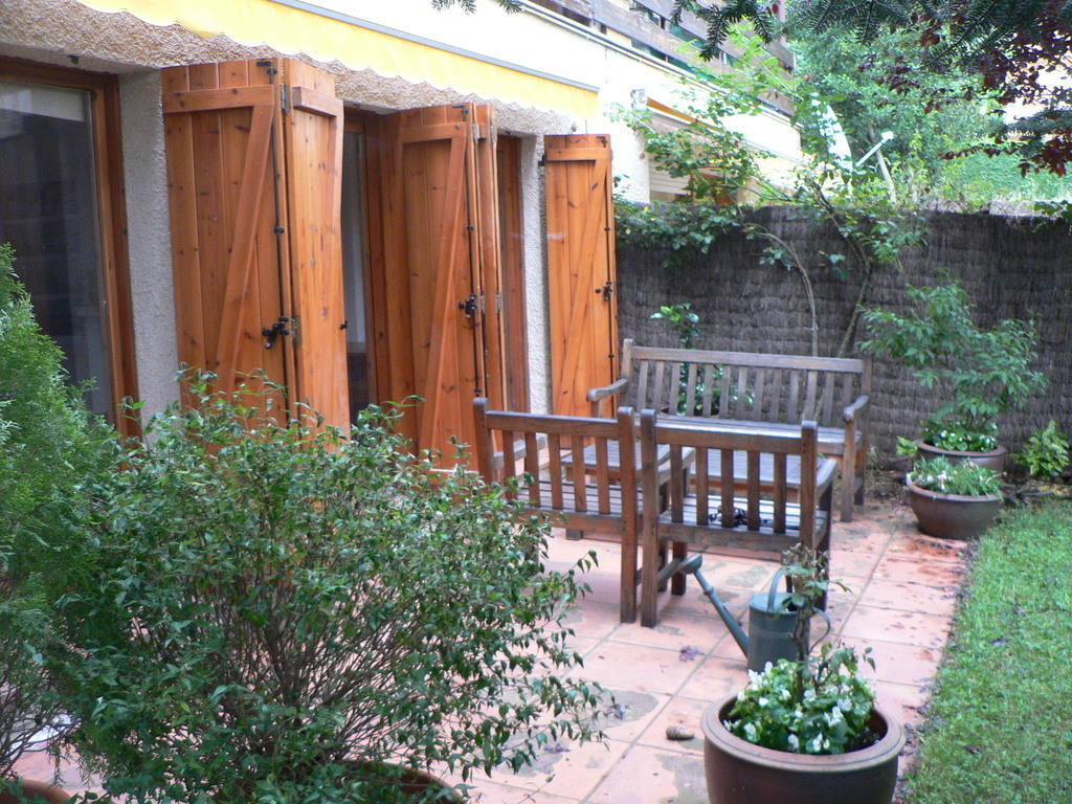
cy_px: 402
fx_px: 1115
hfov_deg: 51.4
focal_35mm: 36
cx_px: 536
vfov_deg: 39.7
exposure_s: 1/30
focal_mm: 6
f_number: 2.8
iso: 200
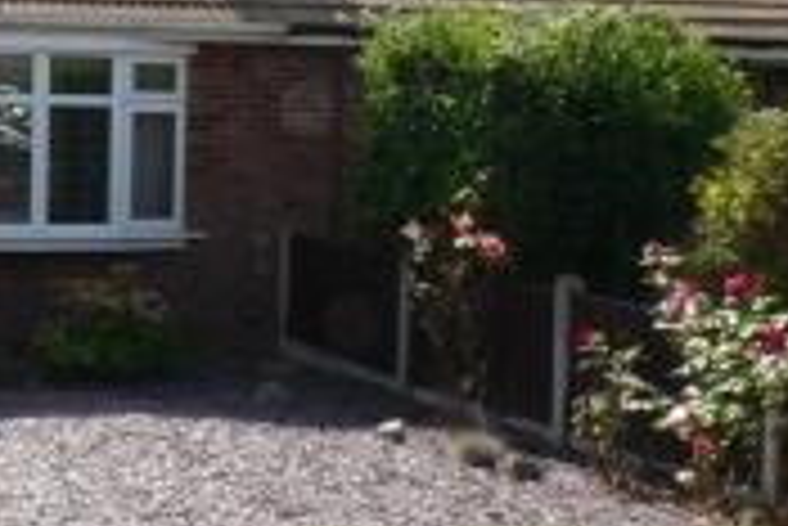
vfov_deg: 15.5
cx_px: 18
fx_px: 1928
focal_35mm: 88
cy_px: 121
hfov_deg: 22.3
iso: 100
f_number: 22
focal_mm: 10
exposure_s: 1/25
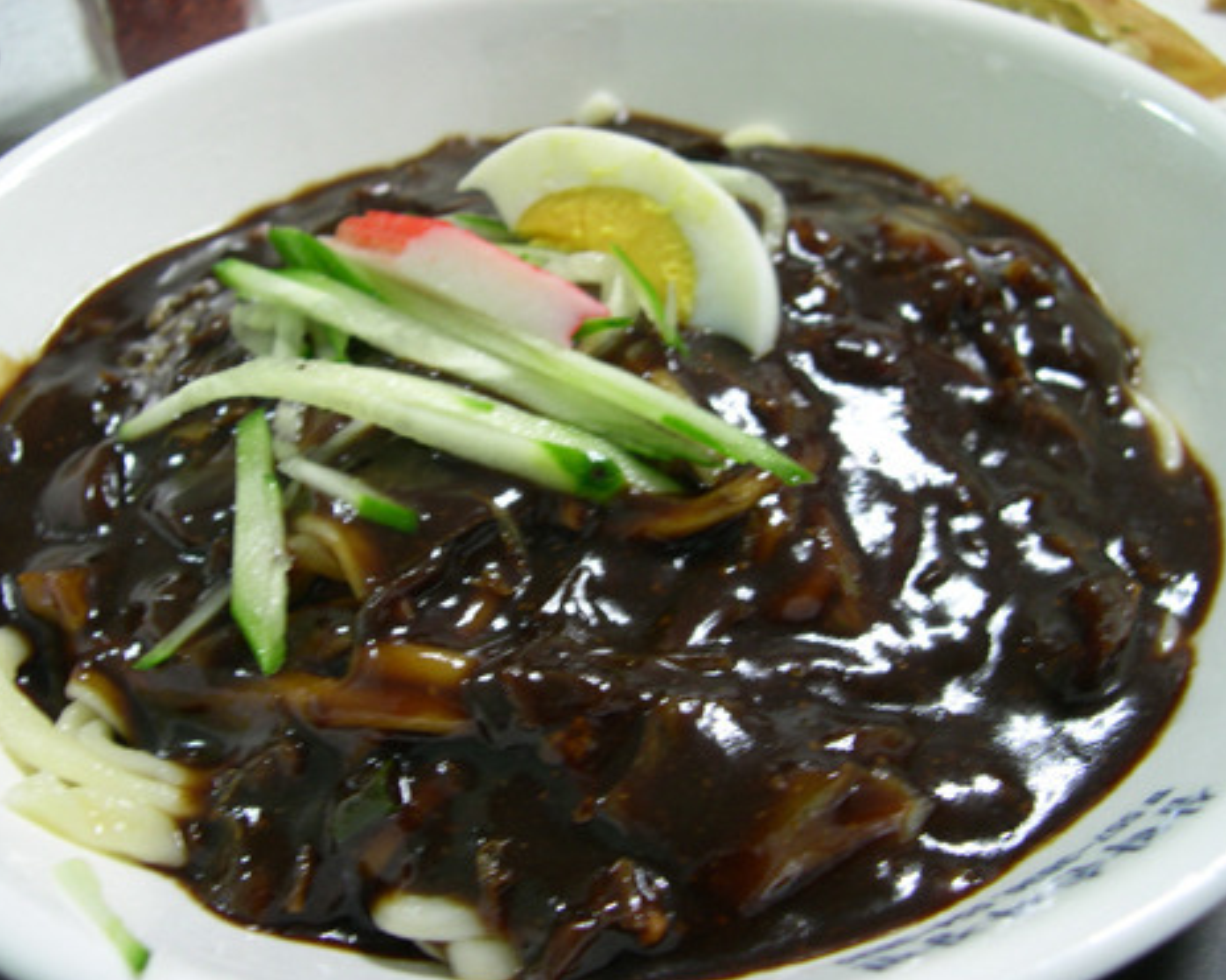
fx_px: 1451
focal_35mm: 40
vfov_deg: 37.3
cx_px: 576
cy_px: 493
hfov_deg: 45.8
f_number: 2.8
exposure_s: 1/7.4
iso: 100
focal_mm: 8
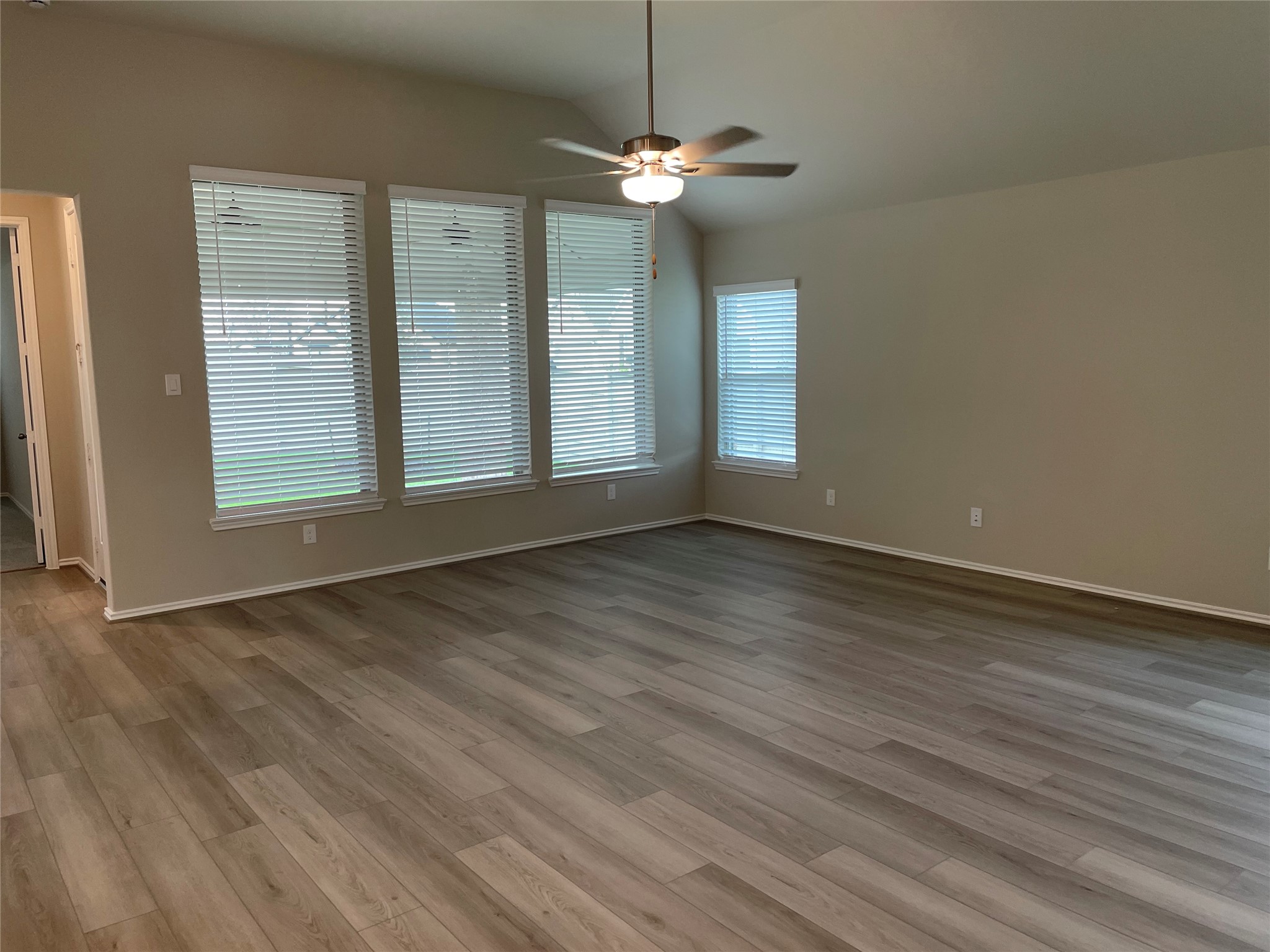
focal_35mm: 26
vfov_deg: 53.1
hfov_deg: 67.3
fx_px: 954
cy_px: 476
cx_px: 635
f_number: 1.6
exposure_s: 1/120
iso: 125
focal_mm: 4.2
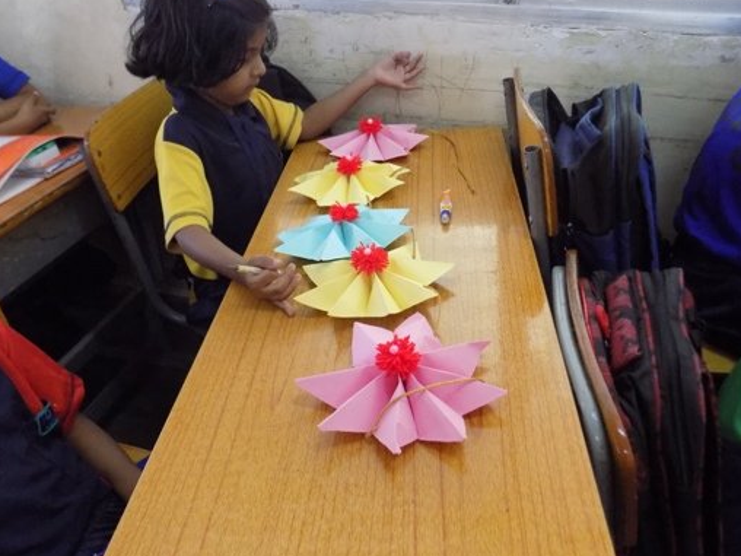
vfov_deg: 48.2
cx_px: 394
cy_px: 261
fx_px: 621
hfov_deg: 61.6
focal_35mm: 29
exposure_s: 1/25
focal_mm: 4
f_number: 3.1
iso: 400
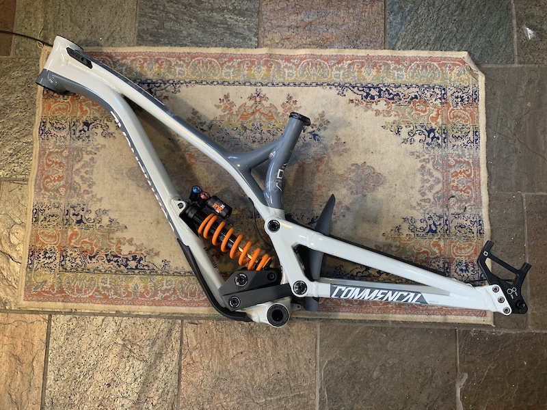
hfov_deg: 67.3
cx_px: 274
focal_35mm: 26
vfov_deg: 53.1
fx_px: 411
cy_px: 205
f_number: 1.8
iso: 160
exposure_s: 1/60
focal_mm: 4.25
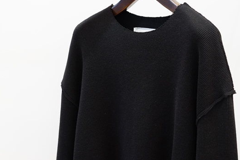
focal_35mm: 84
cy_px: 43
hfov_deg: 24.1
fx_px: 560
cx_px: 86
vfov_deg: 16.2
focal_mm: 55
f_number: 4
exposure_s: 1/60
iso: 2000
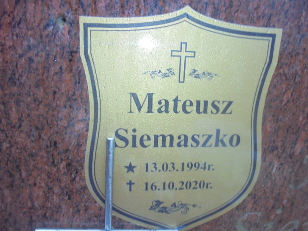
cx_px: 154
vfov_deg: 53.1
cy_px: 116
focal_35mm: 26
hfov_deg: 67.3
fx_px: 231
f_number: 3.5
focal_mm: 4.6
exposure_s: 1/30
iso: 250
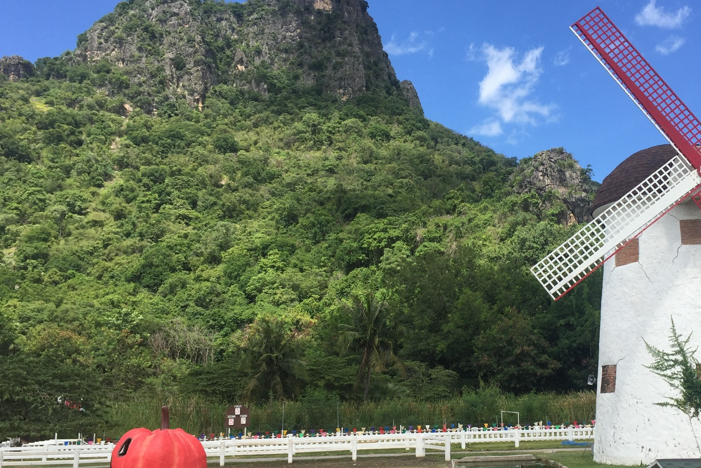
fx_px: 759
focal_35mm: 39
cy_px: 255
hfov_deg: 49.0
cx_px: 446
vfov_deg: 34.2
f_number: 2.2
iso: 32
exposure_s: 1/1364
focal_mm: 4.15
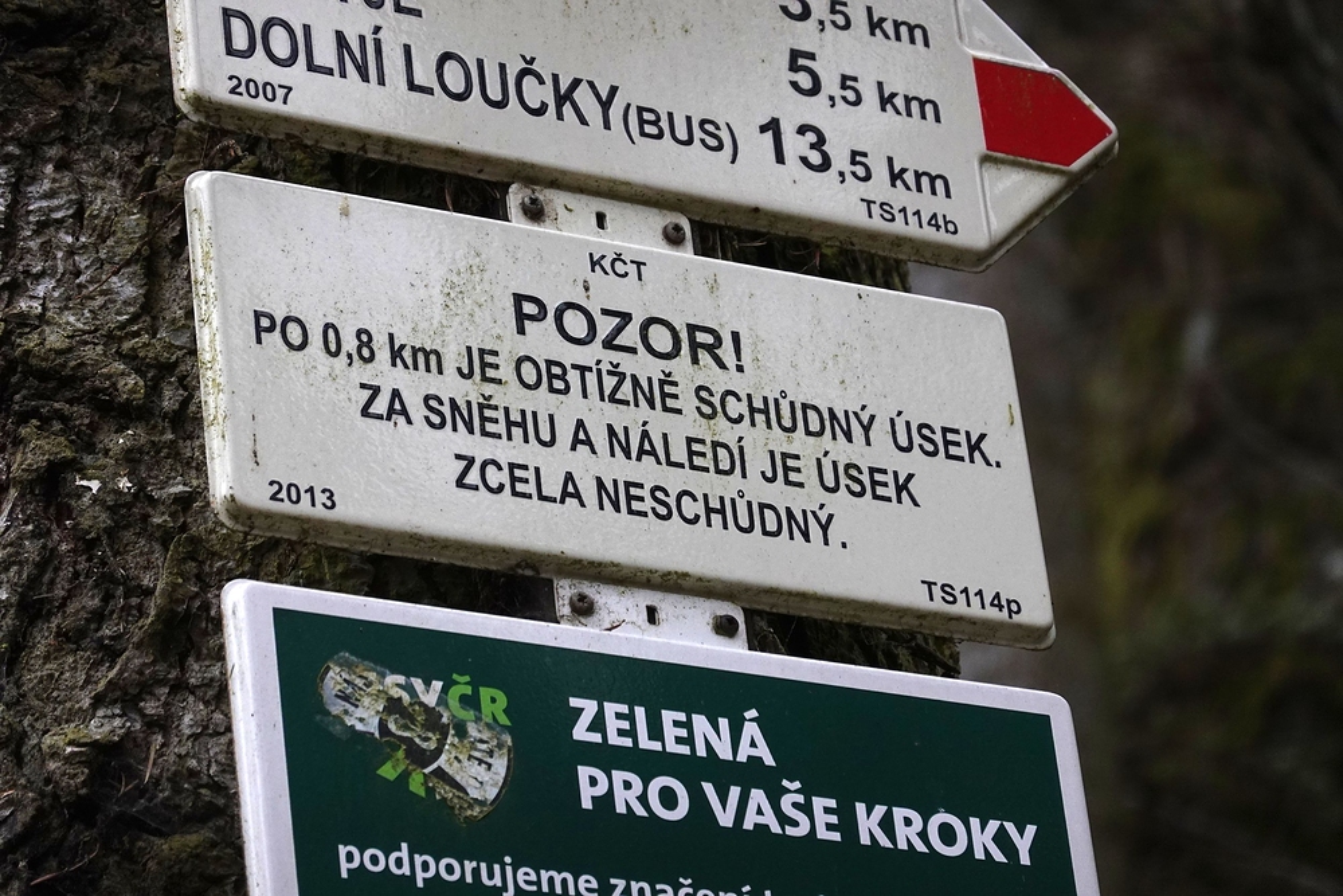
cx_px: 672
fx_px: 7462
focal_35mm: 200
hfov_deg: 10.3
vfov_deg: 6.9
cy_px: 448
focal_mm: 72
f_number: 5
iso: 500
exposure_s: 1/200
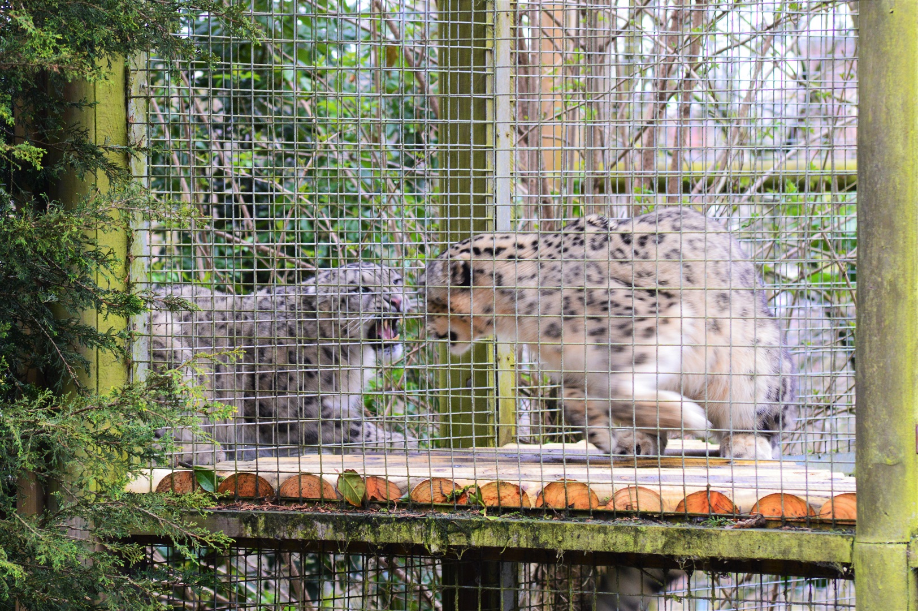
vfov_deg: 6.1
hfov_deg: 9.2
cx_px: 459
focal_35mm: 225
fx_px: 5733
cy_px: 306
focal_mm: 150
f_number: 7.1
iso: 800
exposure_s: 1/125
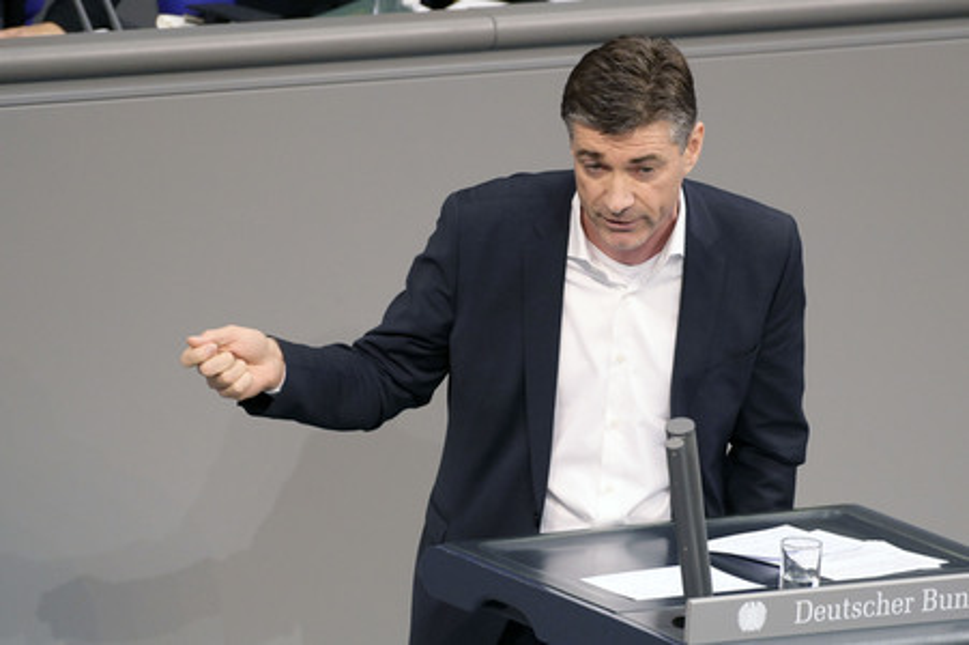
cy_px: 322
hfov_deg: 4.9
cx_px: 484
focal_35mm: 420
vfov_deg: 3.3
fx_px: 11296
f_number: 5.6
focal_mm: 420
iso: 10000
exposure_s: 1/250
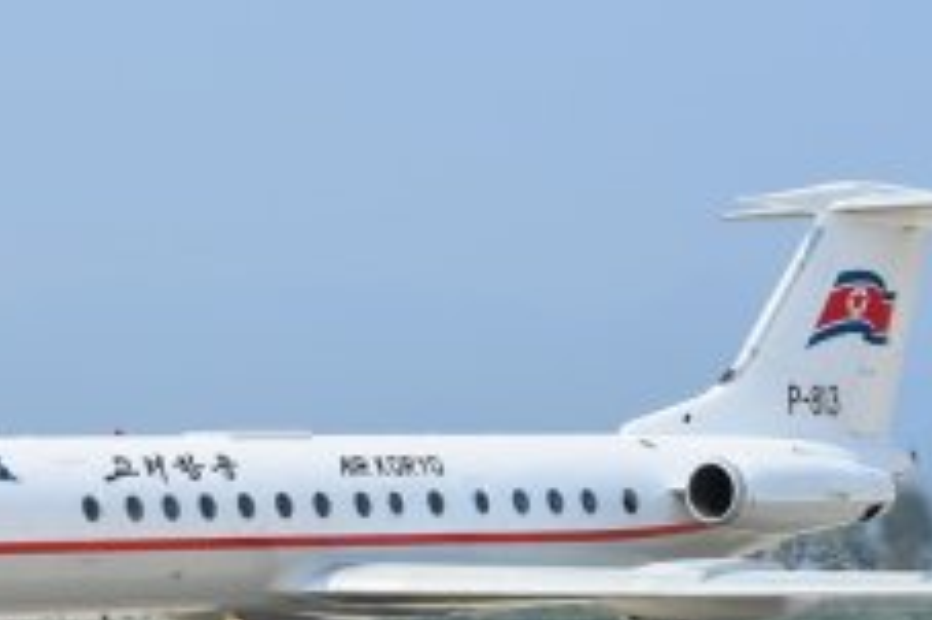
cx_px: 267
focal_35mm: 384
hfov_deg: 5.4
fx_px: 9934
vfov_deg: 3.6
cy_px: 310
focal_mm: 102
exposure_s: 1/500
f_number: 8
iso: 125
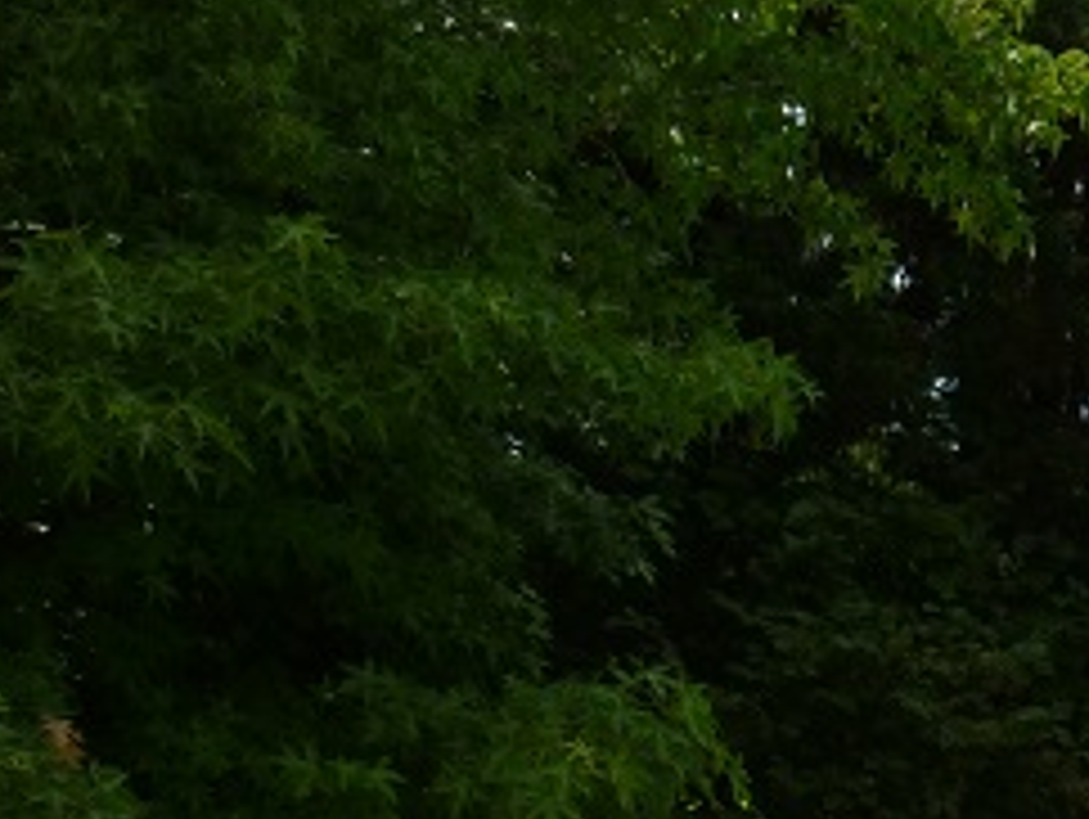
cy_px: 1026
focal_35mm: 109
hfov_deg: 16.5
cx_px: 1606
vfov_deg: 13.2
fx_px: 3432
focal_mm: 5.5
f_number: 2.8
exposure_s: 1/1000
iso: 80
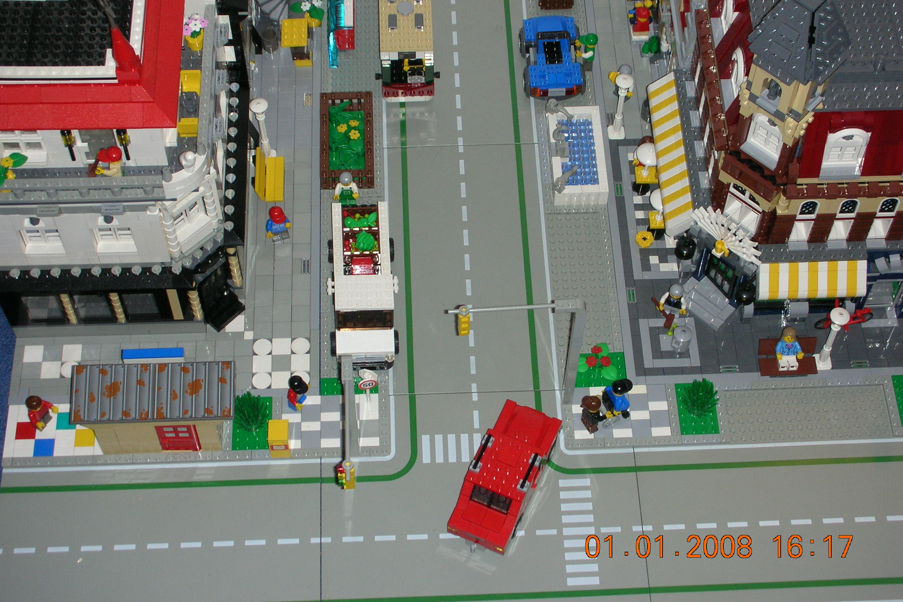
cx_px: 453
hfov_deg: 31.4
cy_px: 276
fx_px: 1605
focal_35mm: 64
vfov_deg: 21.2
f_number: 4
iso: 103
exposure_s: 1/120
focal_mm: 10.1
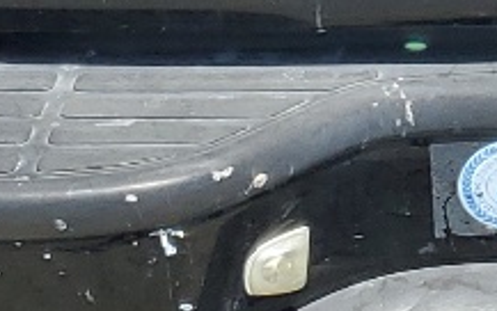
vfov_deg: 6.0
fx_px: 2752
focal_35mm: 203
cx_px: 850
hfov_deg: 9.9
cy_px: -613
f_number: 1.5
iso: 50
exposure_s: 1/2000
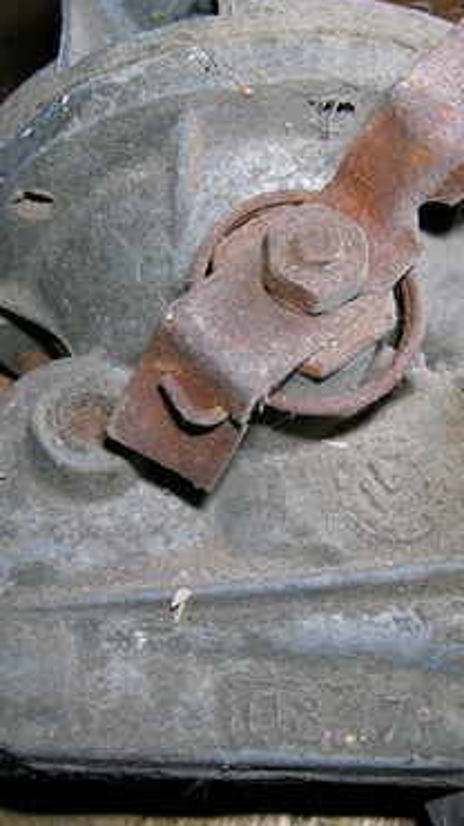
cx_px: 344
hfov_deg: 23.7
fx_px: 1094
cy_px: 413
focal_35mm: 50
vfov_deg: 41.3
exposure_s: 1/60.1
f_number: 4.9
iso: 50
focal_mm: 5.7
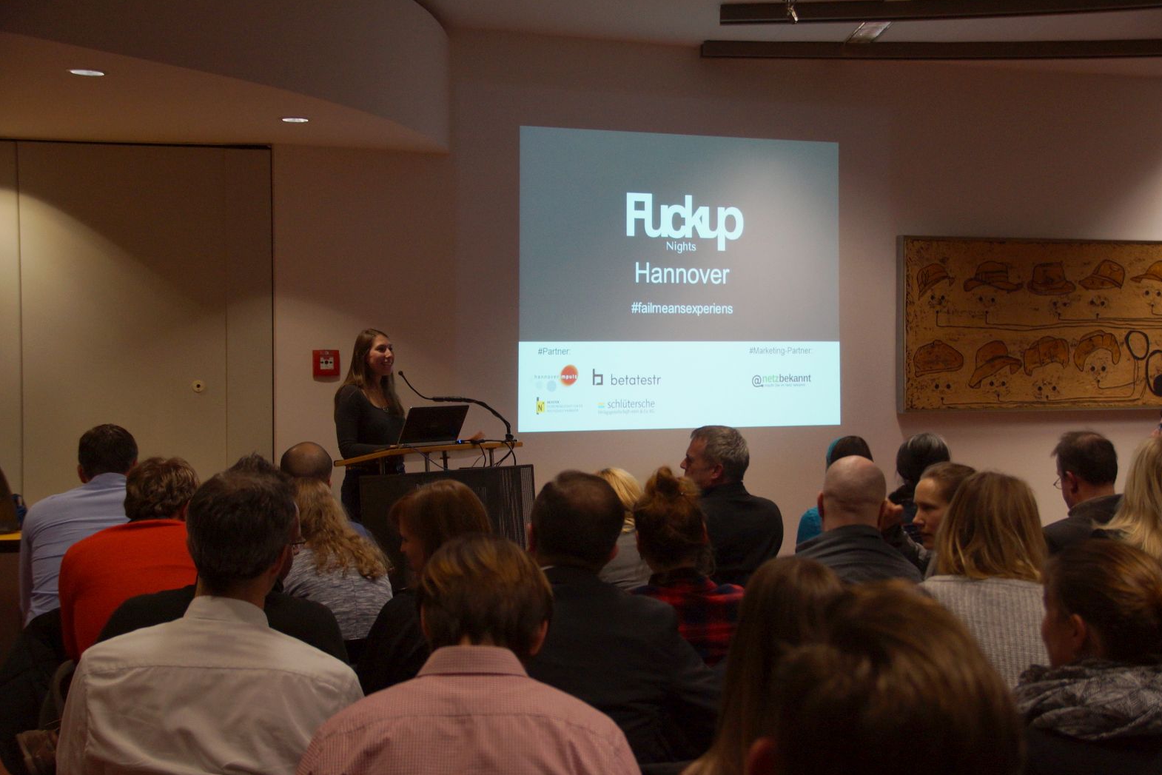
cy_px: 390
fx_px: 1727
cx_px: 591
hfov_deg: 37.2
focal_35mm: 54
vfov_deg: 25.3
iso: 800
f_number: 4.5
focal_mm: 35
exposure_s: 1/60
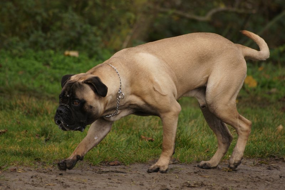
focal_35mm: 420
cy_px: 95
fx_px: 3324
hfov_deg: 4.9
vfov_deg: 3.3
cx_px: 142
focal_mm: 280
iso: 250
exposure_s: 1/500
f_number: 5.6
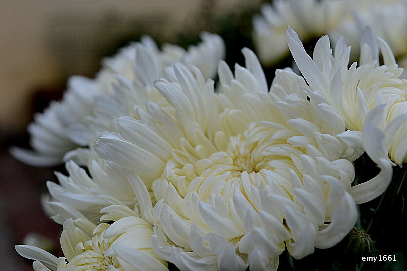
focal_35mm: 57
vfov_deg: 23.7
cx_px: 204
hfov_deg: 35.1
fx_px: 644
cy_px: 136
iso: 100
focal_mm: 38
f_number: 8
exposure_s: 1/200
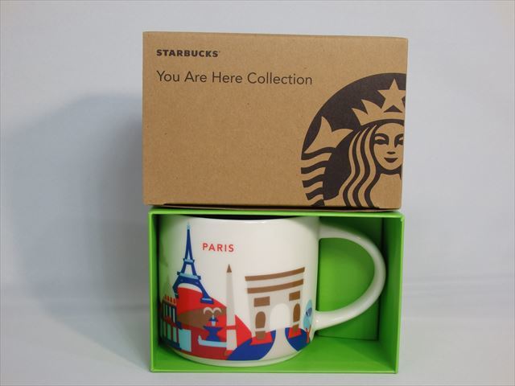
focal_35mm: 49
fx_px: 729
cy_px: 193
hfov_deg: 38.9
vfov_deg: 29.7
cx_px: 258
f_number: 4
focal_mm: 8.9
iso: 160
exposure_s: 1/50
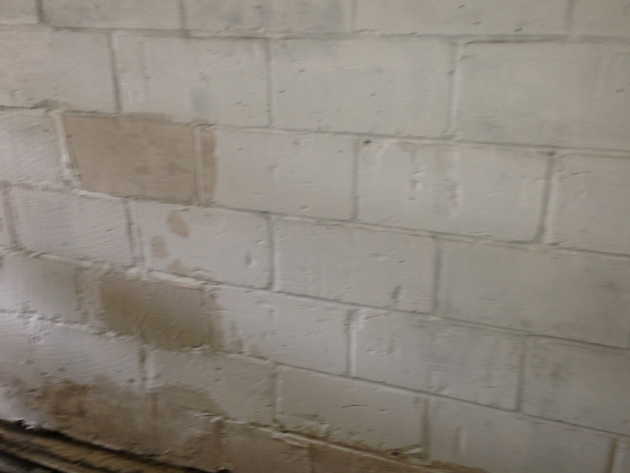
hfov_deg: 51.3
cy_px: 235
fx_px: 655
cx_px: 329
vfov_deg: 39.7
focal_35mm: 36
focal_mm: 4.13
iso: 80
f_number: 2.4
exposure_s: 1/20
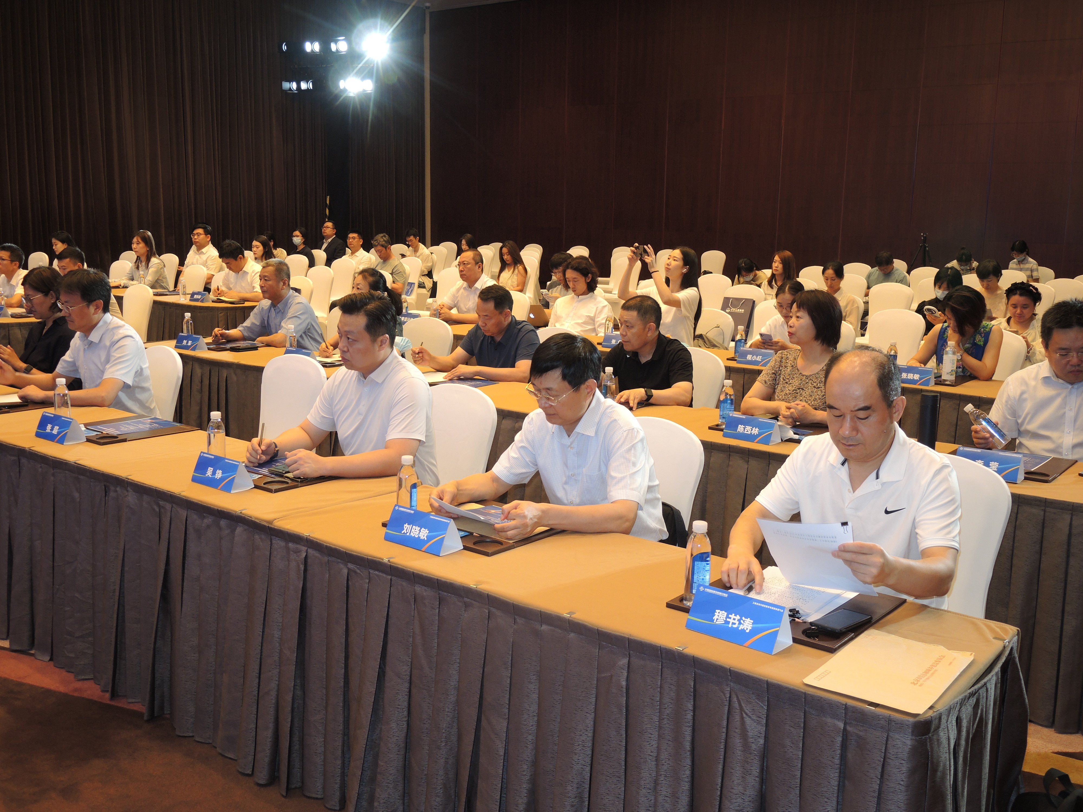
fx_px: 1032
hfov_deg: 55.4
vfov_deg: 42.9
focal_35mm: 33
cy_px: 406
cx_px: 542
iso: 200
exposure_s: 1/40
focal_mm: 7
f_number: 2
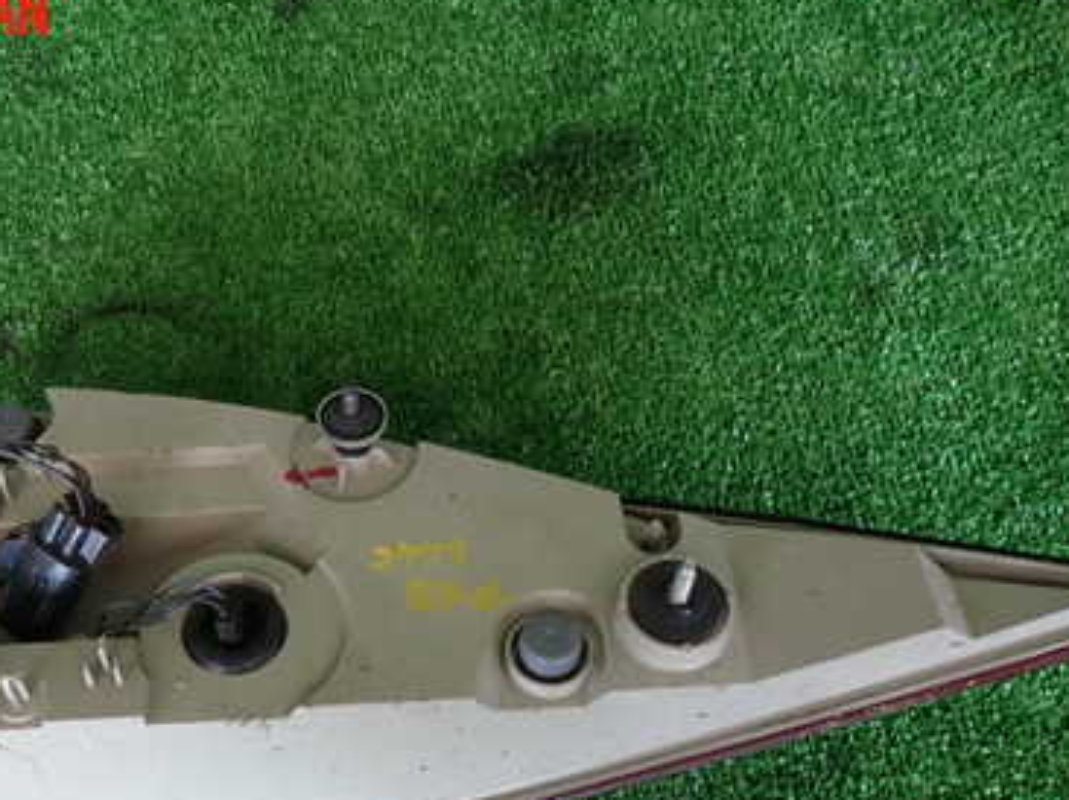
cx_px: 394
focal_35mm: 41
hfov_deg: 45.4
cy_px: 636
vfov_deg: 34.1
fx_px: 1265
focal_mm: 4.5
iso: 160
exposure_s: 1/60
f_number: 2
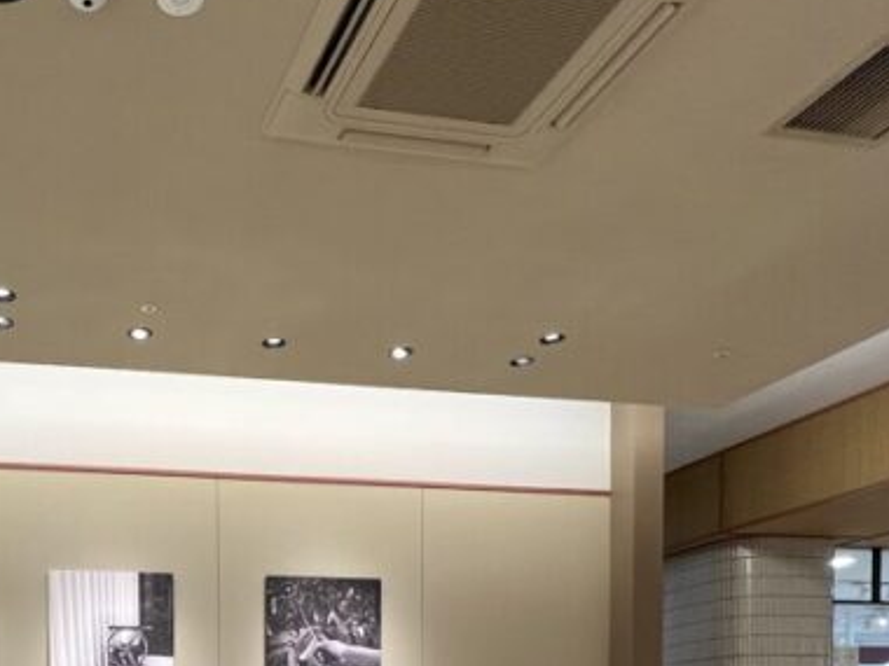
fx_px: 899
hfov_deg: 48.9
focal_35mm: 35
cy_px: 788
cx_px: 150
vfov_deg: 33.5
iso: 200
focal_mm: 1.57
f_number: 1.8
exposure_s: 1/120
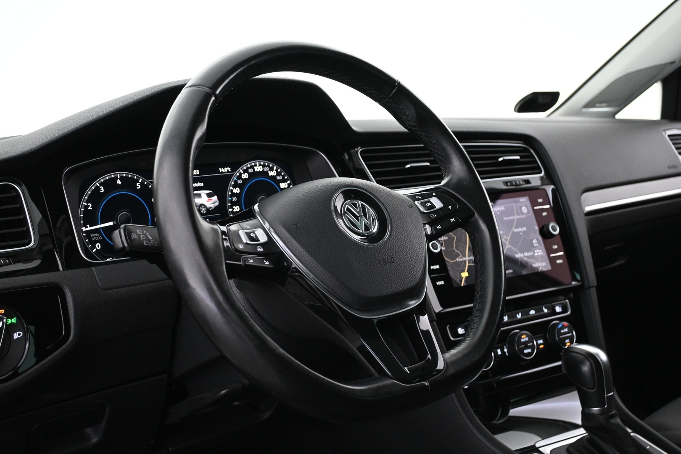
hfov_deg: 43.6
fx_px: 851
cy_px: 227
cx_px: 340
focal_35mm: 45
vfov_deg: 29.9
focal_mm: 30
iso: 1600
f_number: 4.8
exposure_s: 1/20
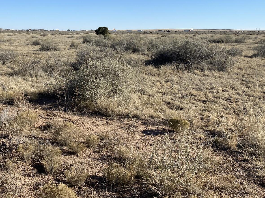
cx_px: 65
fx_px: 344
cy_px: 67
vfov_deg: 31.9
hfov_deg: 40.8
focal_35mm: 45
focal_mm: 4.25
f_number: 1.8
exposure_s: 1/2890
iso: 32
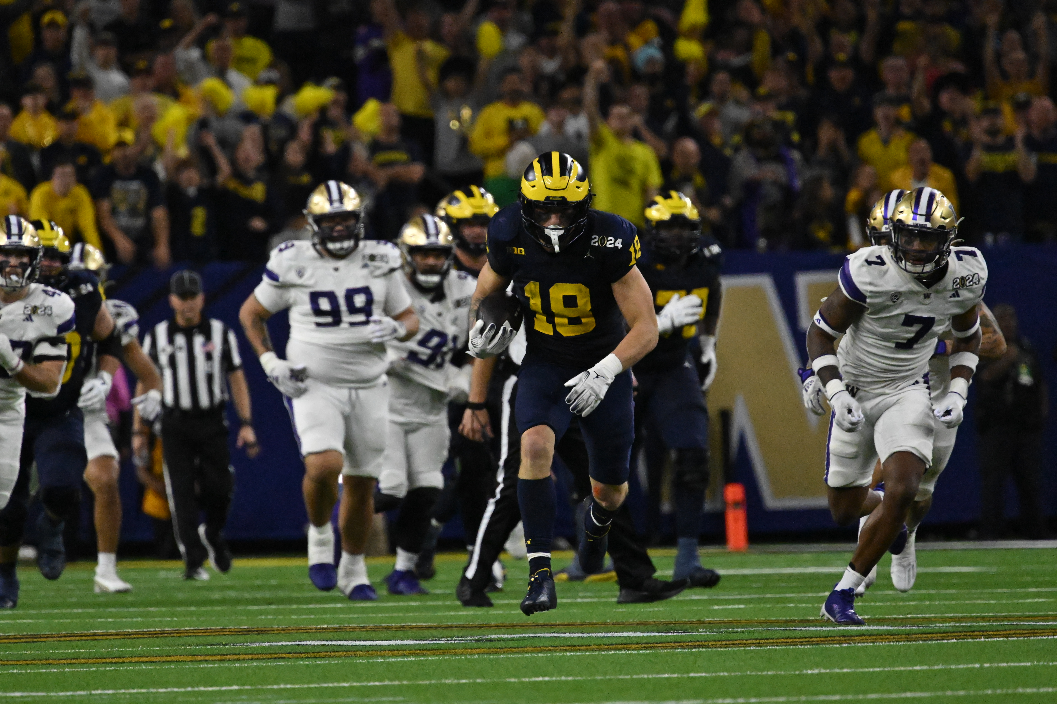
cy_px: 352
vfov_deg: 2.3
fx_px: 17611
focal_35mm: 600
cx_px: 528
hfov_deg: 3.4
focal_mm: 400
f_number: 5.6
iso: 10000
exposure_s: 1/2500
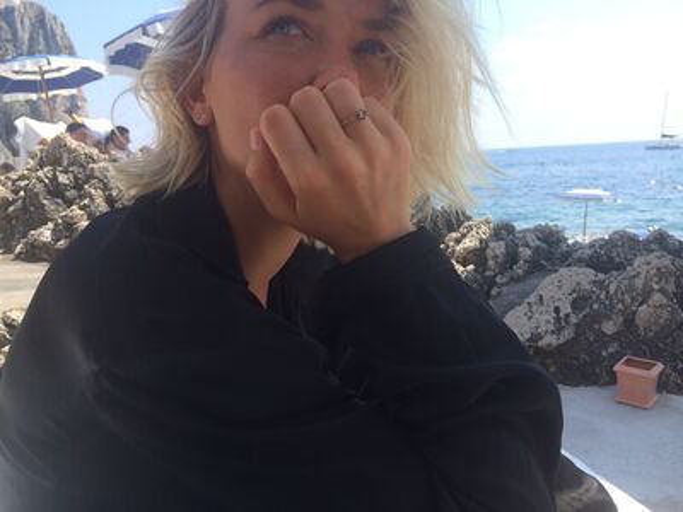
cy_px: 256
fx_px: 592
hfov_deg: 60.0
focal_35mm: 30
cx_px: 342
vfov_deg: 46.8
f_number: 2.2
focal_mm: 4.12
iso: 32
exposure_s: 1/1208
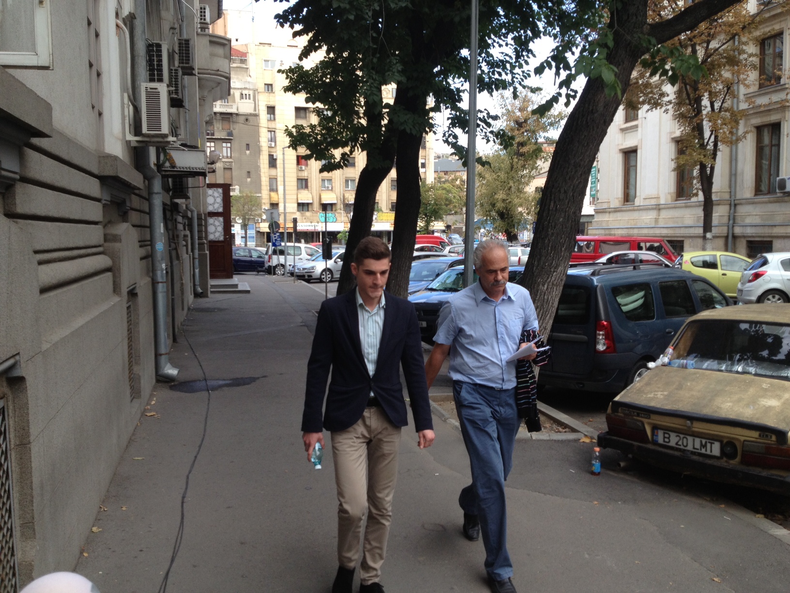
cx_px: 395
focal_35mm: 35
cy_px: 296
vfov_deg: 40.7
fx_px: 799
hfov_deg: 52.6
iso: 50
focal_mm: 4.28
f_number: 2.4
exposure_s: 1/235
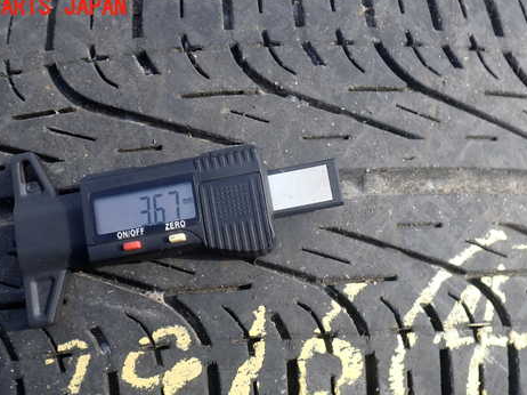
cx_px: 261
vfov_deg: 36.5
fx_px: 593
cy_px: 250
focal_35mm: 39
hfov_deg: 47.9
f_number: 3.2
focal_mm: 5.4
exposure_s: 1/320
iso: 100
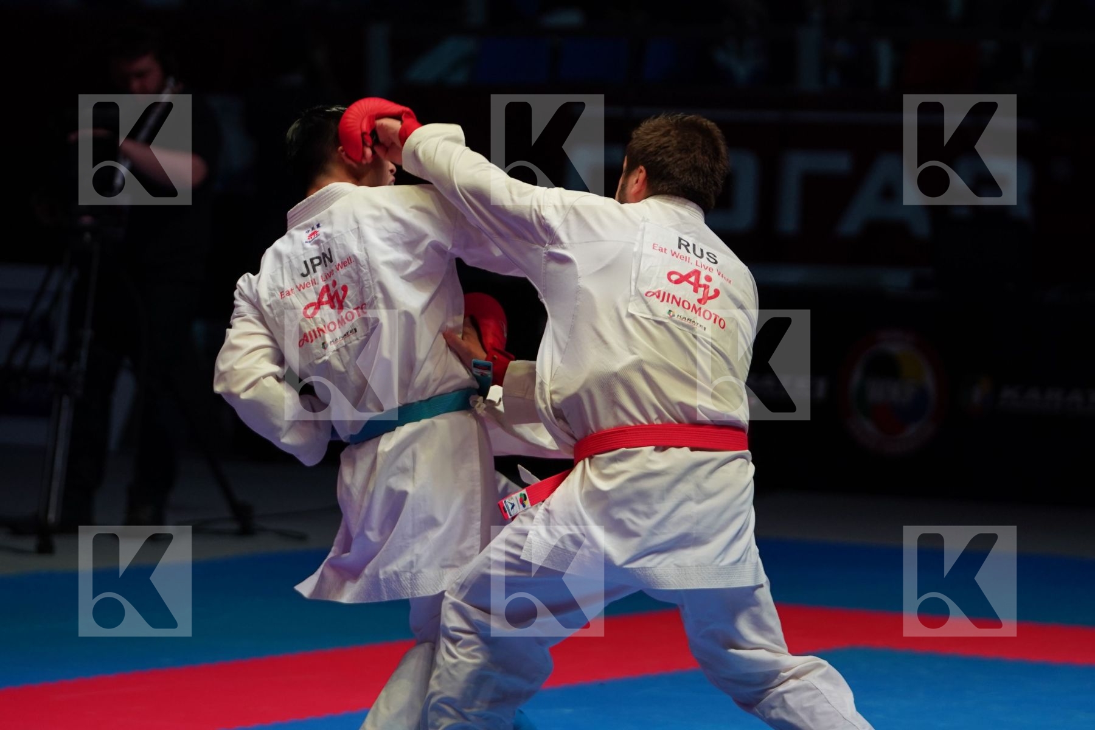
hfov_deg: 10.0
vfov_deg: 6.7
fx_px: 6235
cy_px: 365
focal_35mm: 205
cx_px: 548
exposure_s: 1/1000
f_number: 2.8
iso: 1000
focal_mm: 137
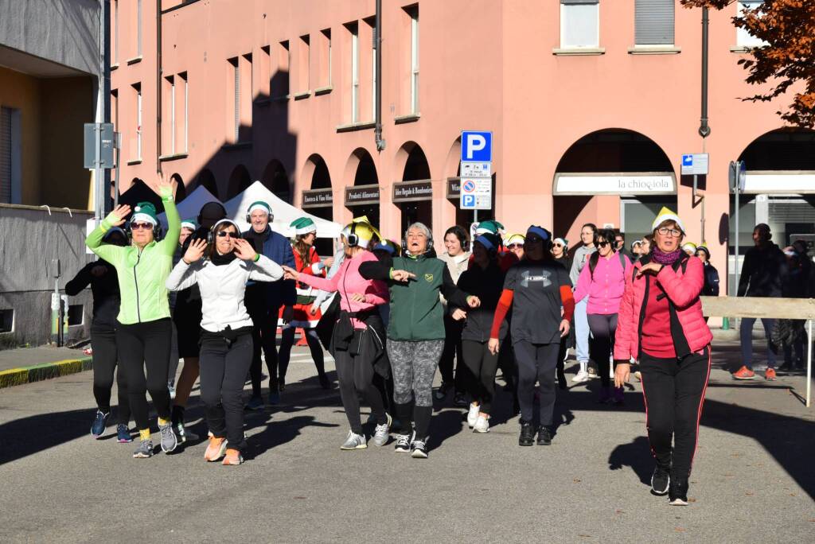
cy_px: 272
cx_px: 408
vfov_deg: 14.7
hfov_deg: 21.9
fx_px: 2107
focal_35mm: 93
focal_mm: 62
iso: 200
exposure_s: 1/400
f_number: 10
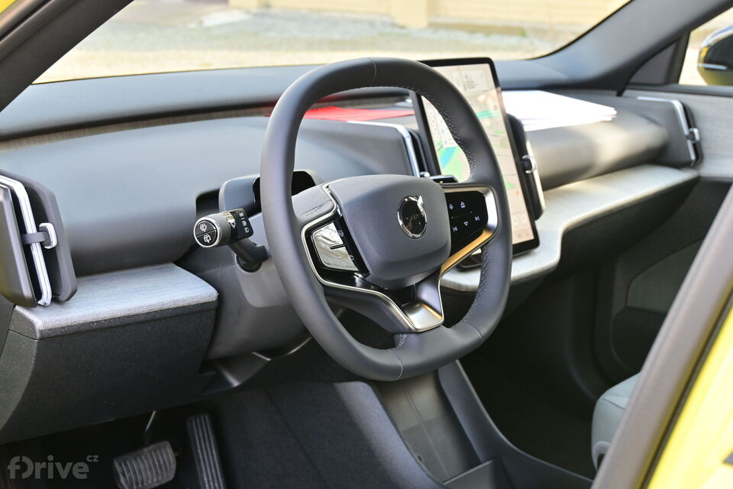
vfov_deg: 26.5
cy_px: 244
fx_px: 1038
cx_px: 366
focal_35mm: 51
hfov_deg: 38.9
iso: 250
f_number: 6.3
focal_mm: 34
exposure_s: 1/40
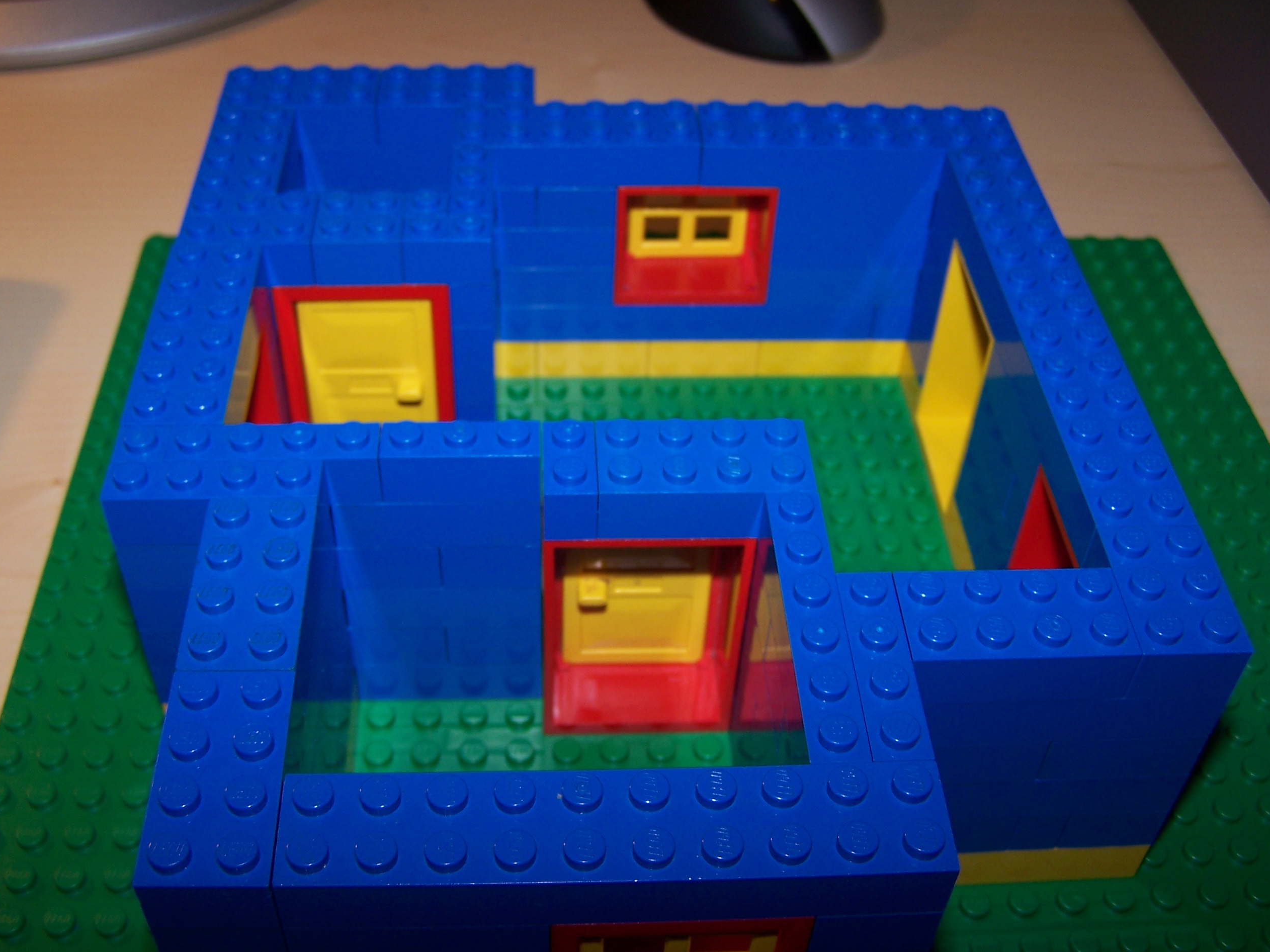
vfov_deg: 36.8
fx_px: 1431
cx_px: 629
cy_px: 469
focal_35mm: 39
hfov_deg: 47.9
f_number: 2.8
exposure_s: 1/60
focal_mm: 6.3
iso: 80
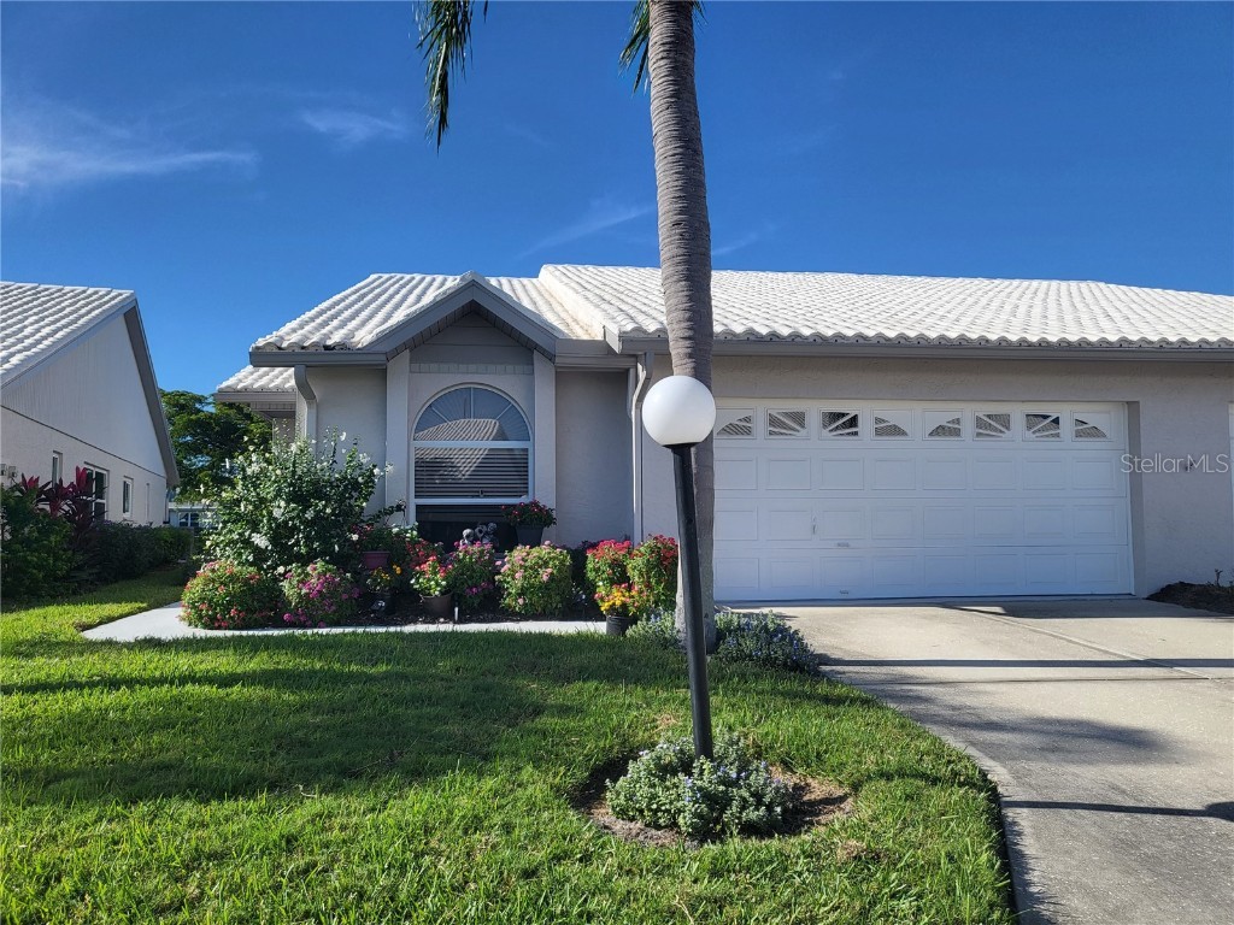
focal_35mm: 26
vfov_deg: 53.1
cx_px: 617
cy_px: 462
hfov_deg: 67.3
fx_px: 927
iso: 50
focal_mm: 4.25
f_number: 1.8
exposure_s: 1/2333
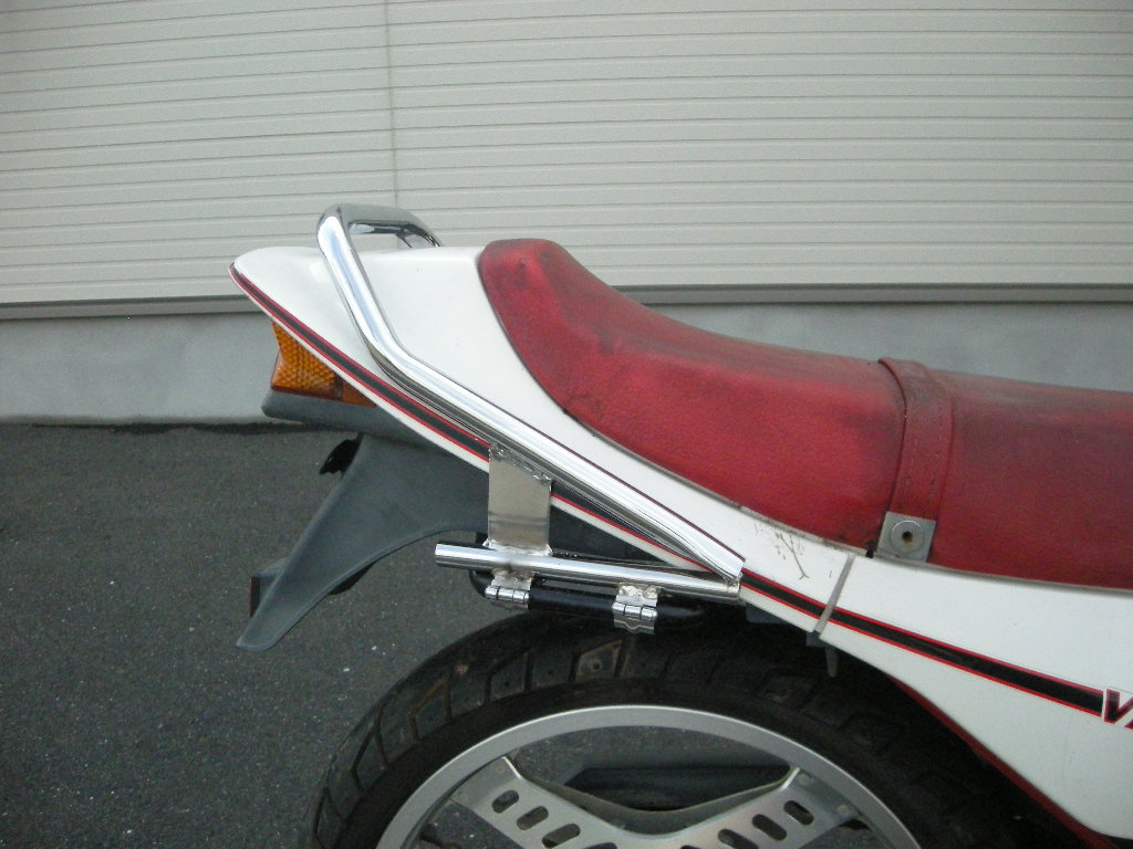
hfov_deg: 52.6
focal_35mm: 35
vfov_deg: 40.7
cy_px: 424
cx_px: 566
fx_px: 1146
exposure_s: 1/801
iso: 400
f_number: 5.7
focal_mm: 5.7
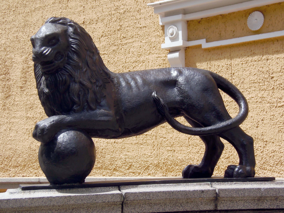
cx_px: 142
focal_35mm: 74
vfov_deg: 19.9
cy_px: 106
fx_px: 607
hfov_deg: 26.3
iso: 64
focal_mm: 13.7
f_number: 4.2
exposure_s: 1/640
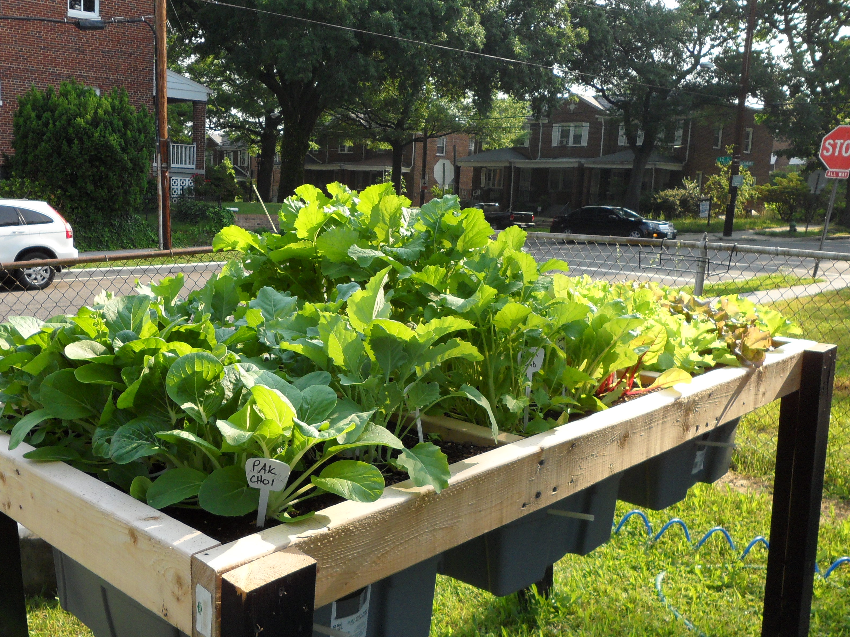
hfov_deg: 53.6
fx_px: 835
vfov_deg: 41.7
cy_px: 349
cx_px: 340
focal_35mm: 34
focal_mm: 4.9
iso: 80
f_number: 3.5
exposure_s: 1/250
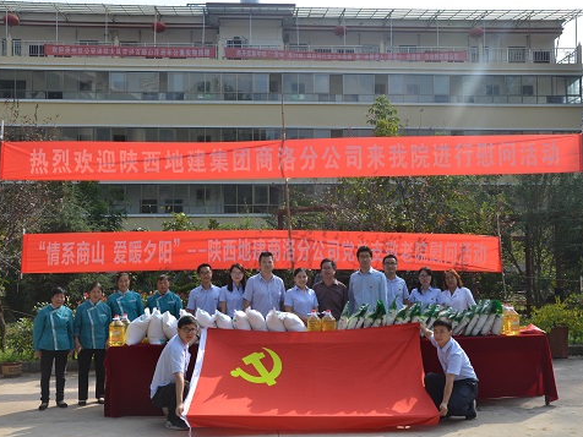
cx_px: 282
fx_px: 700
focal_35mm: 42
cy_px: 219
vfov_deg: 34.7
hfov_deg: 45.2
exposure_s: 1/250
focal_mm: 25
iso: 125
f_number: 8
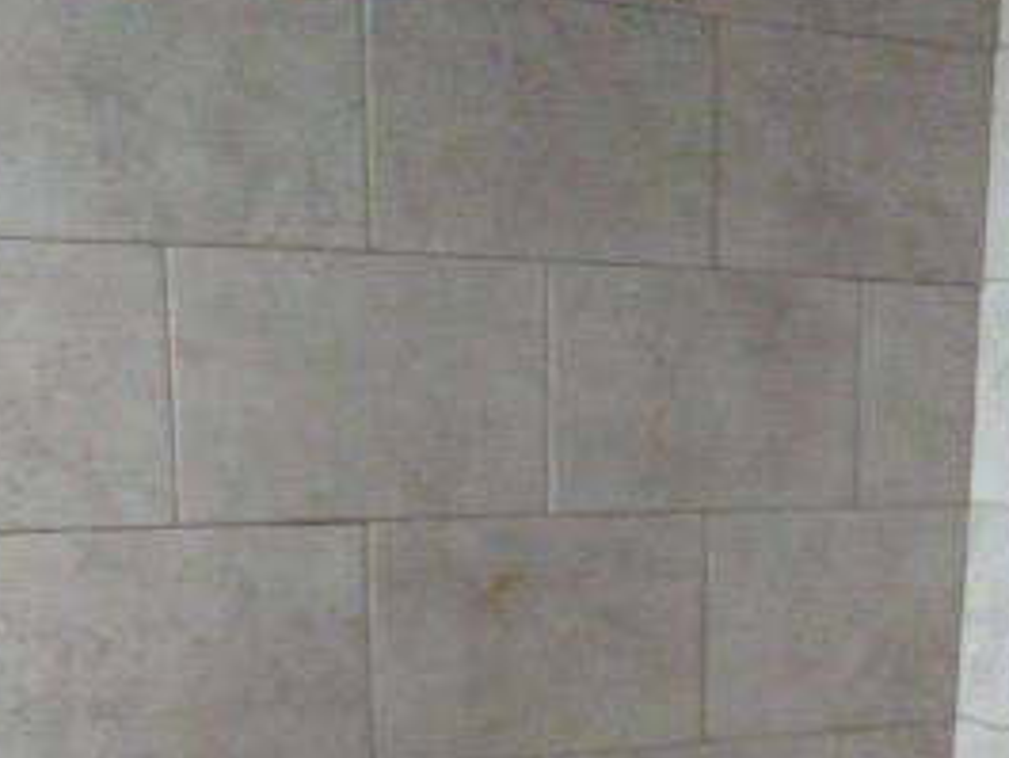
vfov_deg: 24.1
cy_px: 766
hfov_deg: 32.9
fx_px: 1691
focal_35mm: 58
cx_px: 670
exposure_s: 1/250
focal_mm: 4.3
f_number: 2.5
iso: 1600
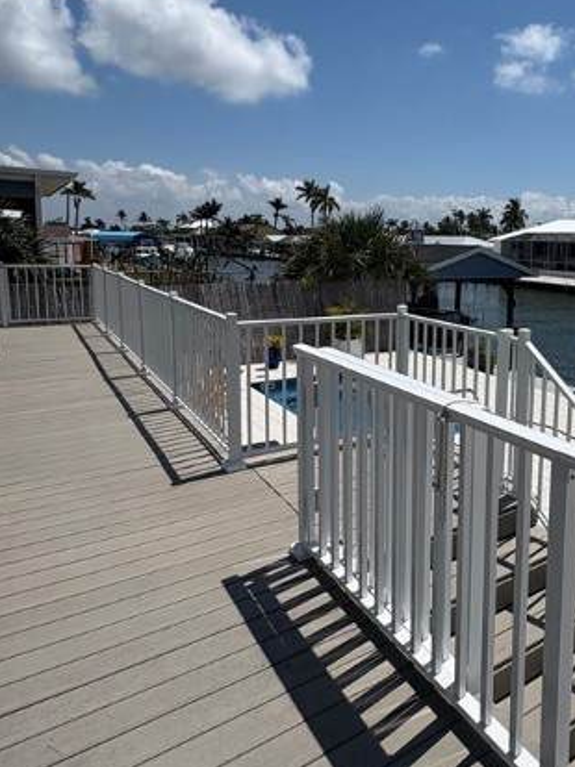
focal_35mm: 26
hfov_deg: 49.5
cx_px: 471
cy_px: 306
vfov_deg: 66.7
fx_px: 576
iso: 50
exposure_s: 1/5650
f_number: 2.2
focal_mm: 2.22
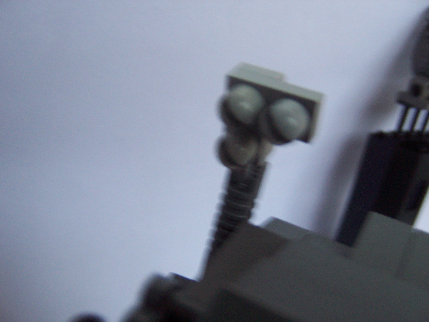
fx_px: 446
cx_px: 214
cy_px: 161
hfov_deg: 51.4
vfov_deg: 39.7
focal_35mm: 36
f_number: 2.8
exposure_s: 1/20
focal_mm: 5.6
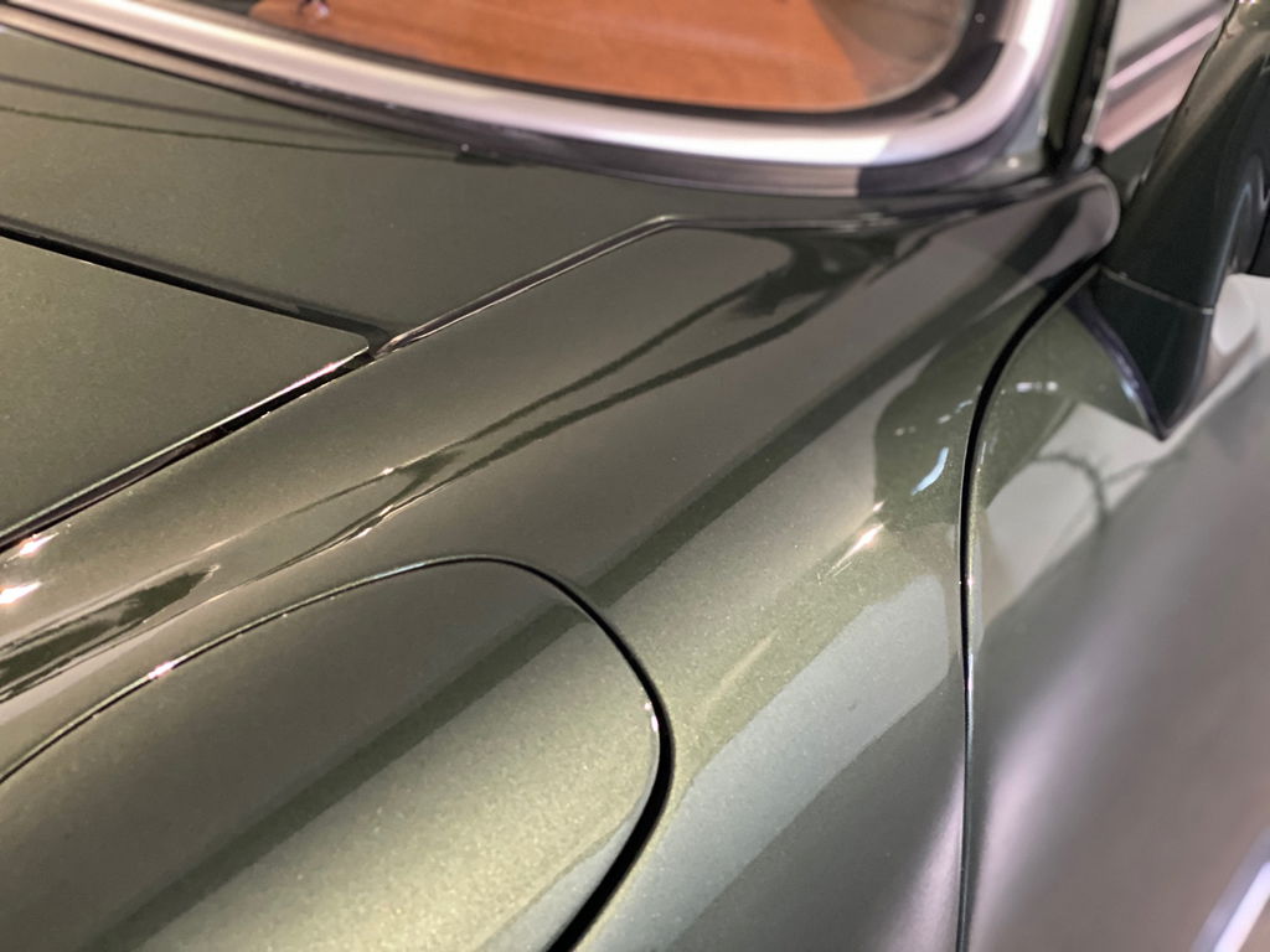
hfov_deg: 36.8
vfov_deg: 28.0
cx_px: 635
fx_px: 1908
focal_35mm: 52
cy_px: 476
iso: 400
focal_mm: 6
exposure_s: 1/16
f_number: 2
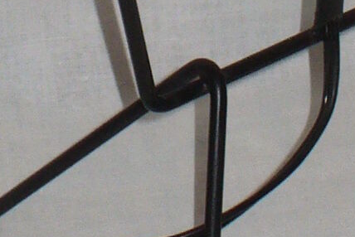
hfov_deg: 8.9
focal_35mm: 230
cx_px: 212
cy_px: -273
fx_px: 2270
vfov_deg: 5.8
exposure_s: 1/30
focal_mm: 6.1
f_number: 2.8
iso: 100
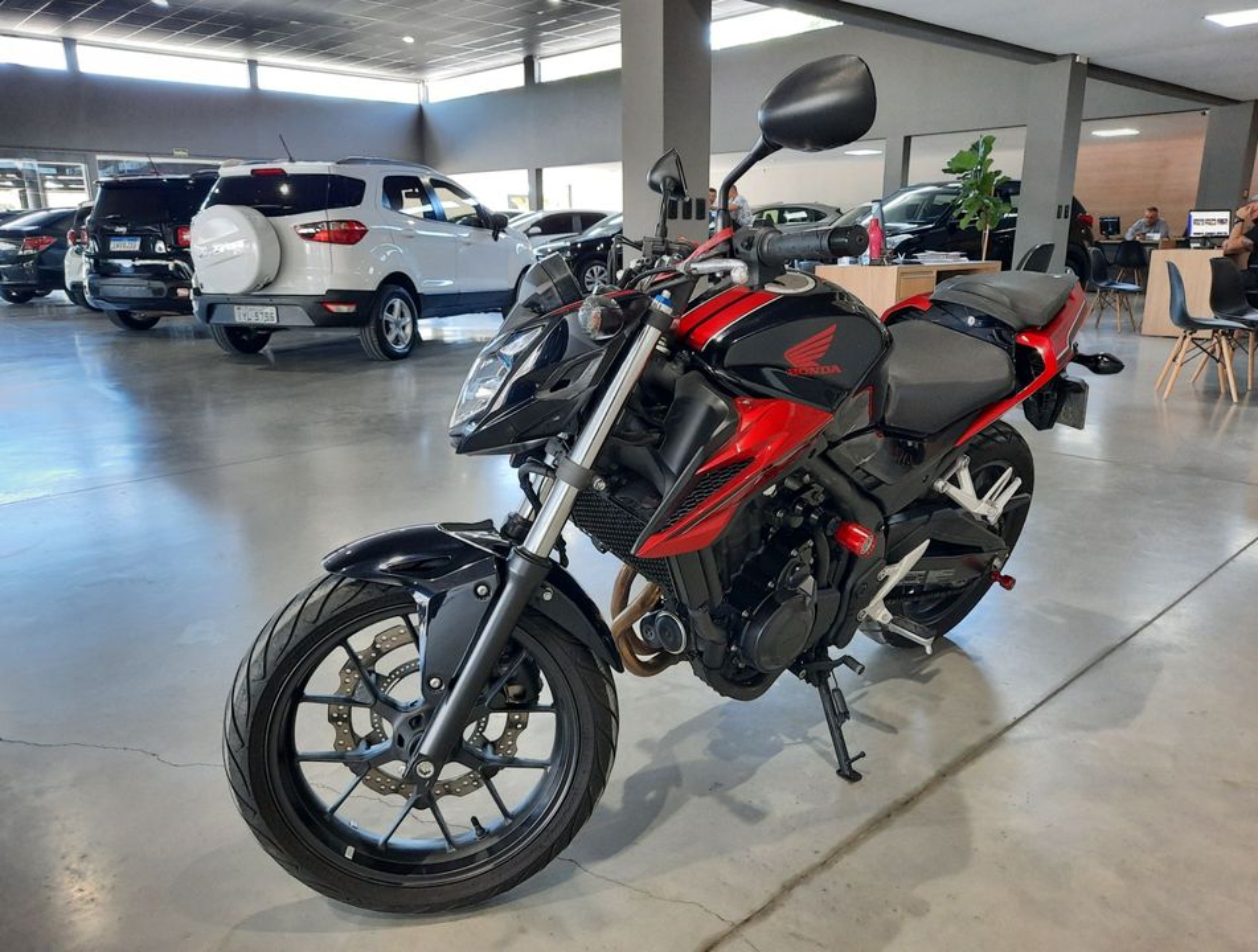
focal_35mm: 25
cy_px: 476
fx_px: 912
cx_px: 629
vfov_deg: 55.2
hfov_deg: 69.2
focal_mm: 4.6
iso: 400
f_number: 2
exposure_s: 1/60
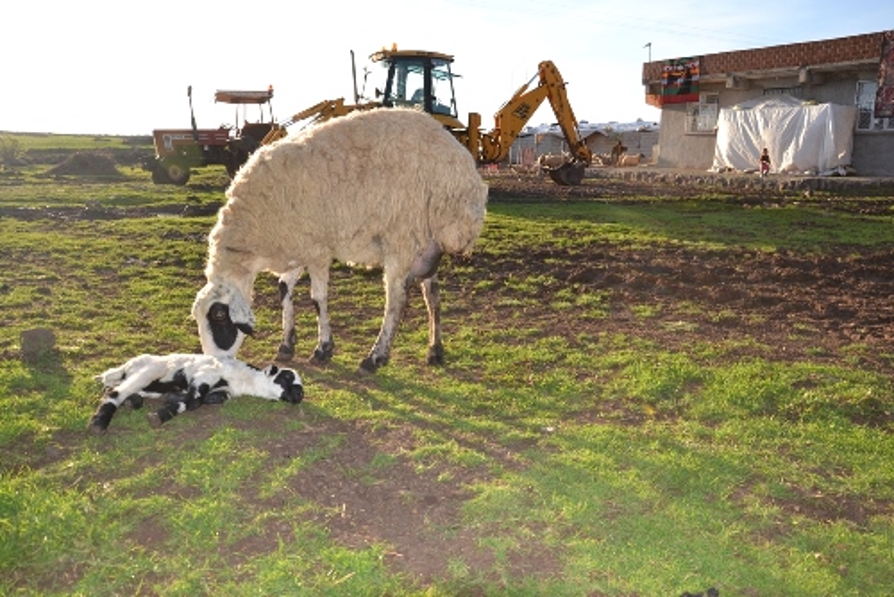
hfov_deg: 67.4
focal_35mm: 27
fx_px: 671
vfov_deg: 48.0
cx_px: 447
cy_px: 298
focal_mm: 18
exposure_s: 1/200
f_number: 4.5
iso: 100
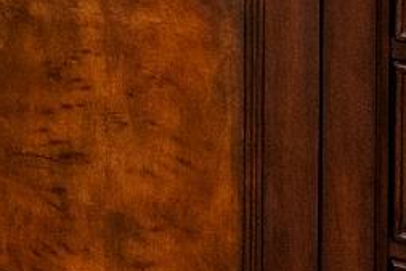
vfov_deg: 11.5
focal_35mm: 89
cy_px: -459
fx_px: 1004
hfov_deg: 18.3
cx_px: -313
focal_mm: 10
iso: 320
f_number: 8
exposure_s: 1/3
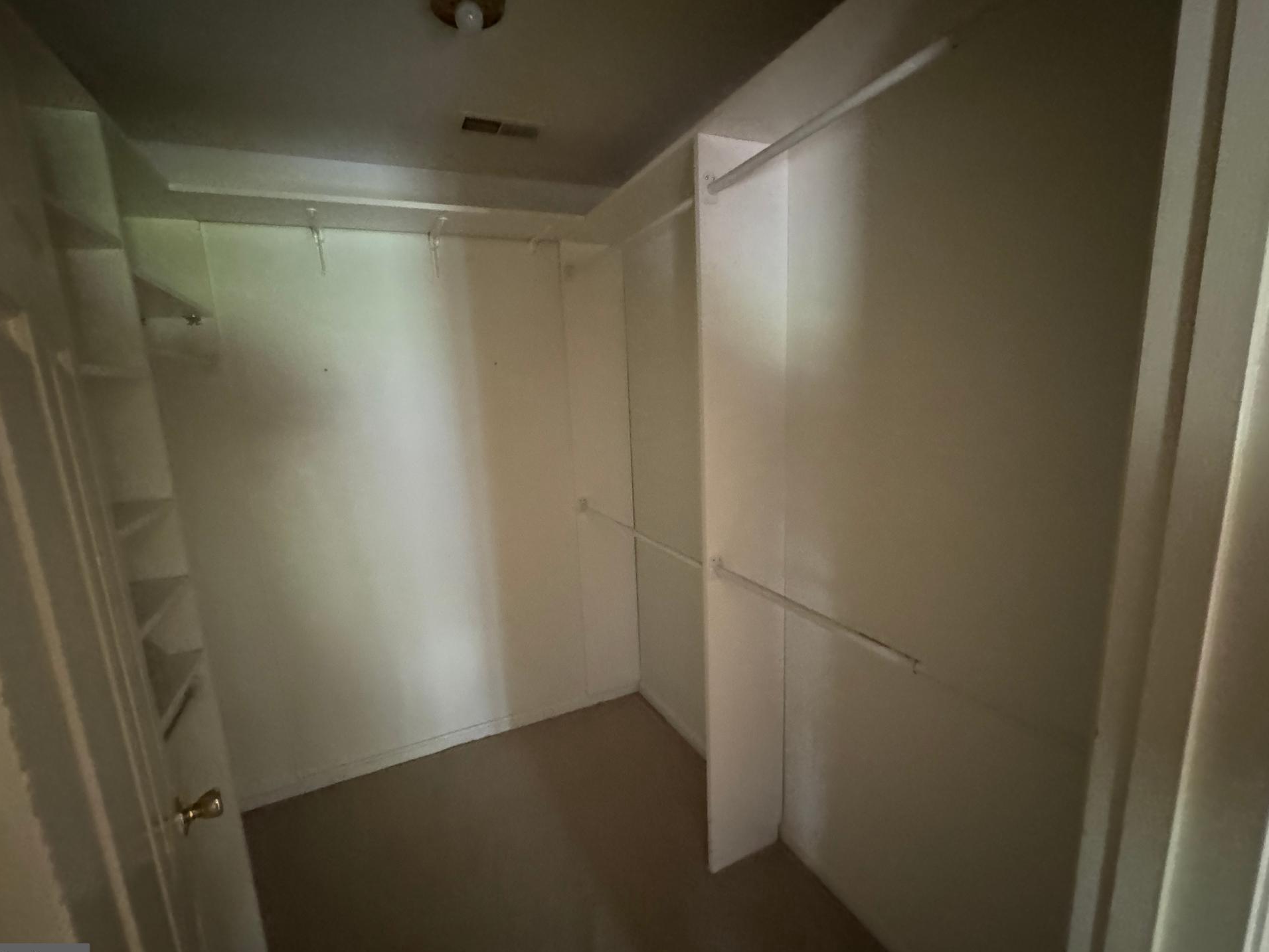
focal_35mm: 15
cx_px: 604
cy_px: 488
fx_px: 550
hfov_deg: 98.1
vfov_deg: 81.7
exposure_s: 1/33
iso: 1600
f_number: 2.2
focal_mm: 2.22
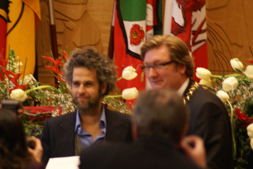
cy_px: 84
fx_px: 3166
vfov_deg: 3.1
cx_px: 126
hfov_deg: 4.6
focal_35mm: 450
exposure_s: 1/15
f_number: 5.6
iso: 400
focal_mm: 300
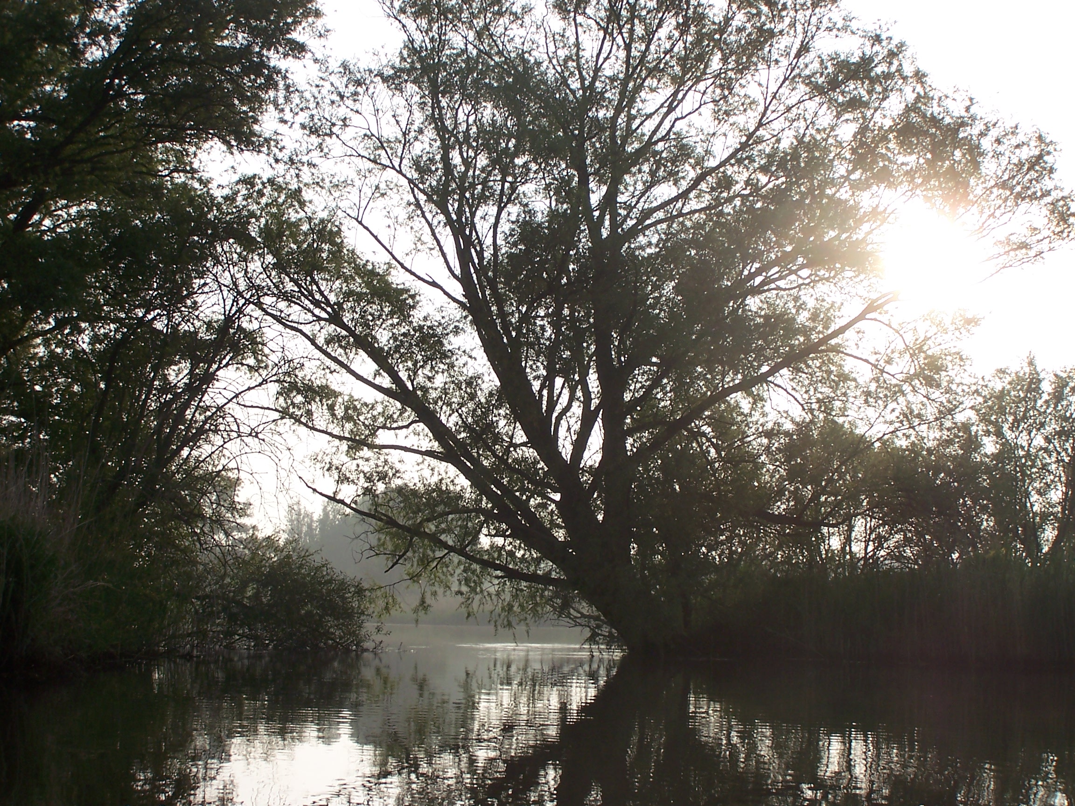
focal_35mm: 64
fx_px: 1988
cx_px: 538
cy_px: 403
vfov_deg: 22.9
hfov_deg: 30.3
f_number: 4.5
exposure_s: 1/500
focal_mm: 10.7
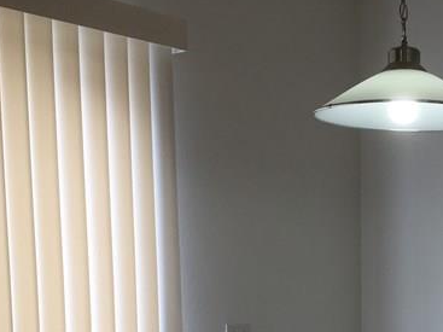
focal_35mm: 81
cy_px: 410
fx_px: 1036
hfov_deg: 23.5
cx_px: 392
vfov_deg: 17.3
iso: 32
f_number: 2.2
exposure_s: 1/120
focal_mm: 4.15
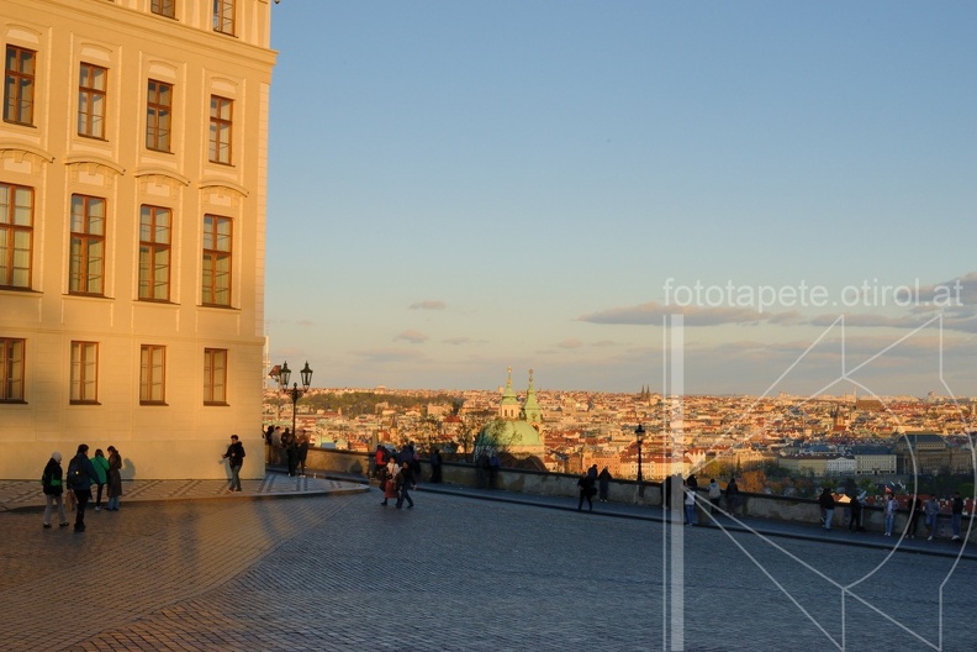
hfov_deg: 39.6
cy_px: 326
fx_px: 1357
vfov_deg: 27.0
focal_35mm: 50
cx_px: 488
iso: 640
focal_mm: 50
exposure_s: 1/320
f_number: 16
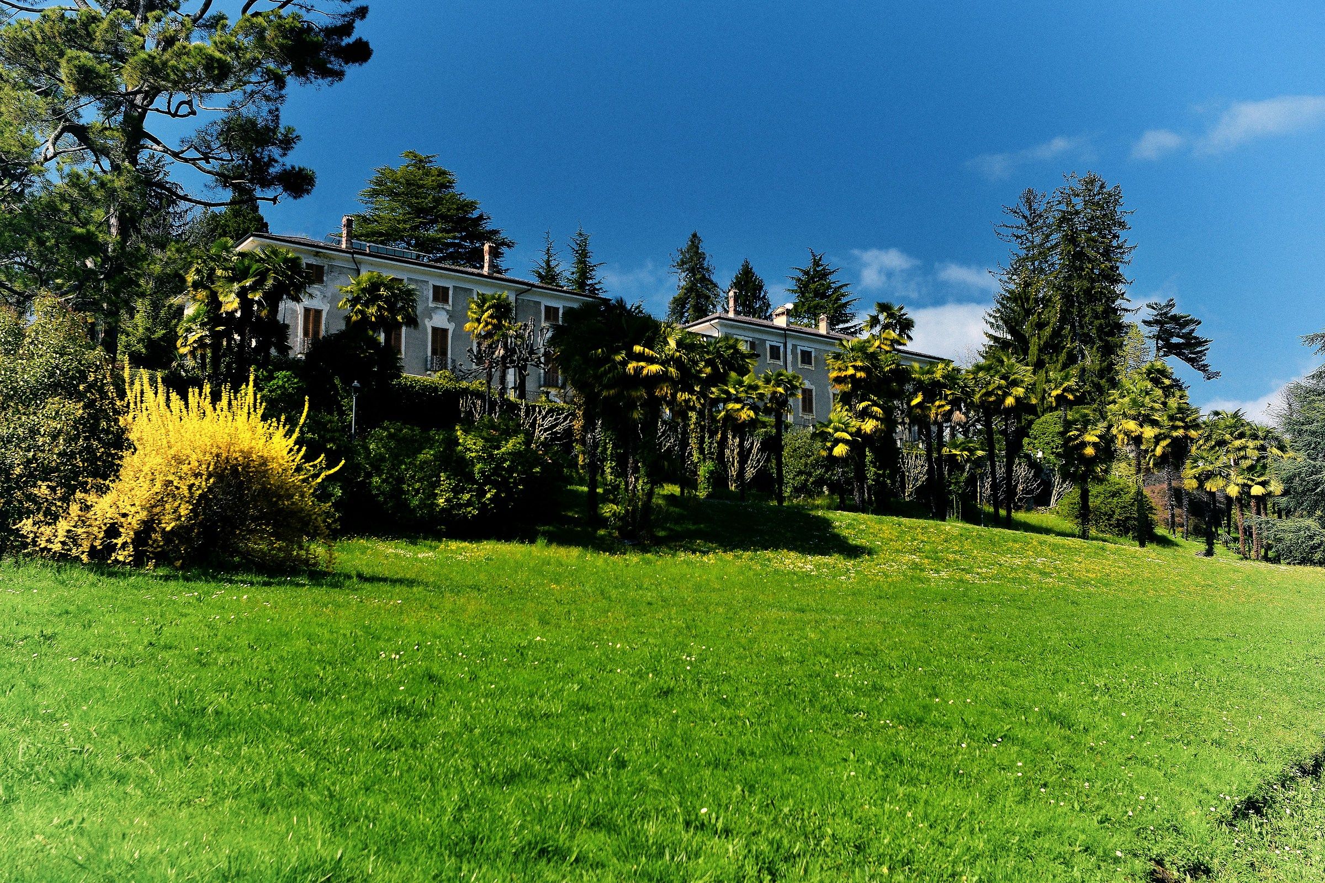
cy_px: 442
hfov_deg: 53.1
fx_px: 1325
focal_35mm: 36
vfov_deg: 36.9
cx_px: 662
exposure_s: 1/400
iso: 100
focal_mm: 24
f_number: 7.1
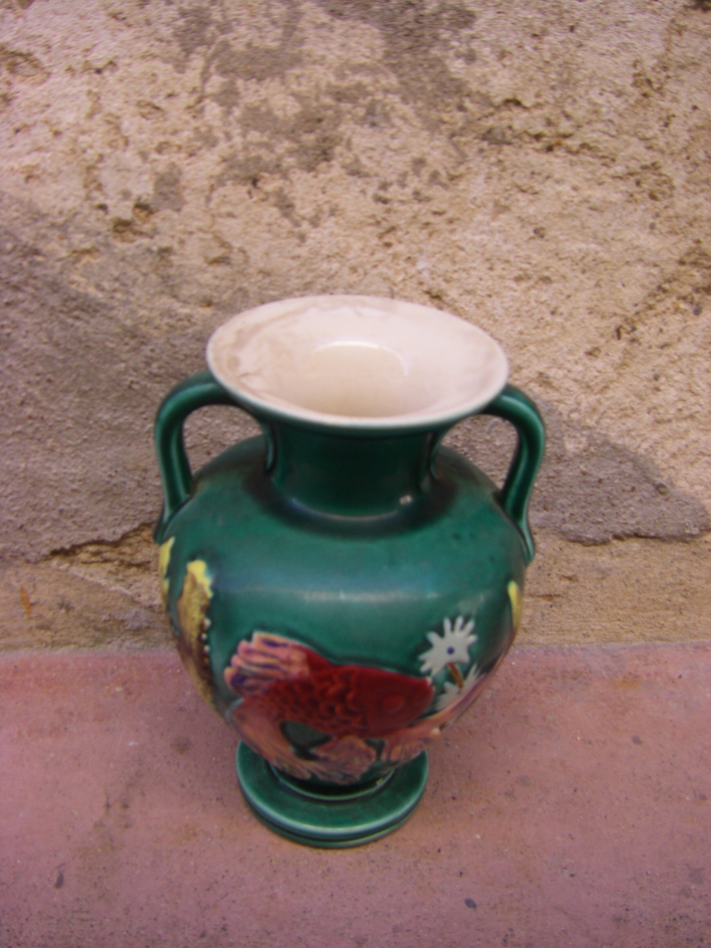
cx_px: 356
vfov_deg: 49.0
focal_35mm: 38
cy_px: 474
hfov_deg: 37.7
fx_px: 1041
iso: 64
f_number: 3.5
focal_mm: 6.3
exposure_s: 1/50
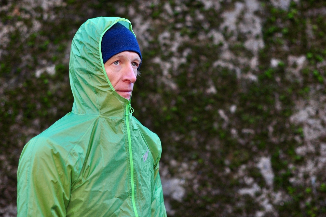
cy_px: 108
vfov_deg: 18.1
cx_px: 163
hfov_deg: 27.0
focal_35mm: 75
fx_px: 679
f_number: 2
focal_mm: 50
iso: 640
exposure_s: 1/1600
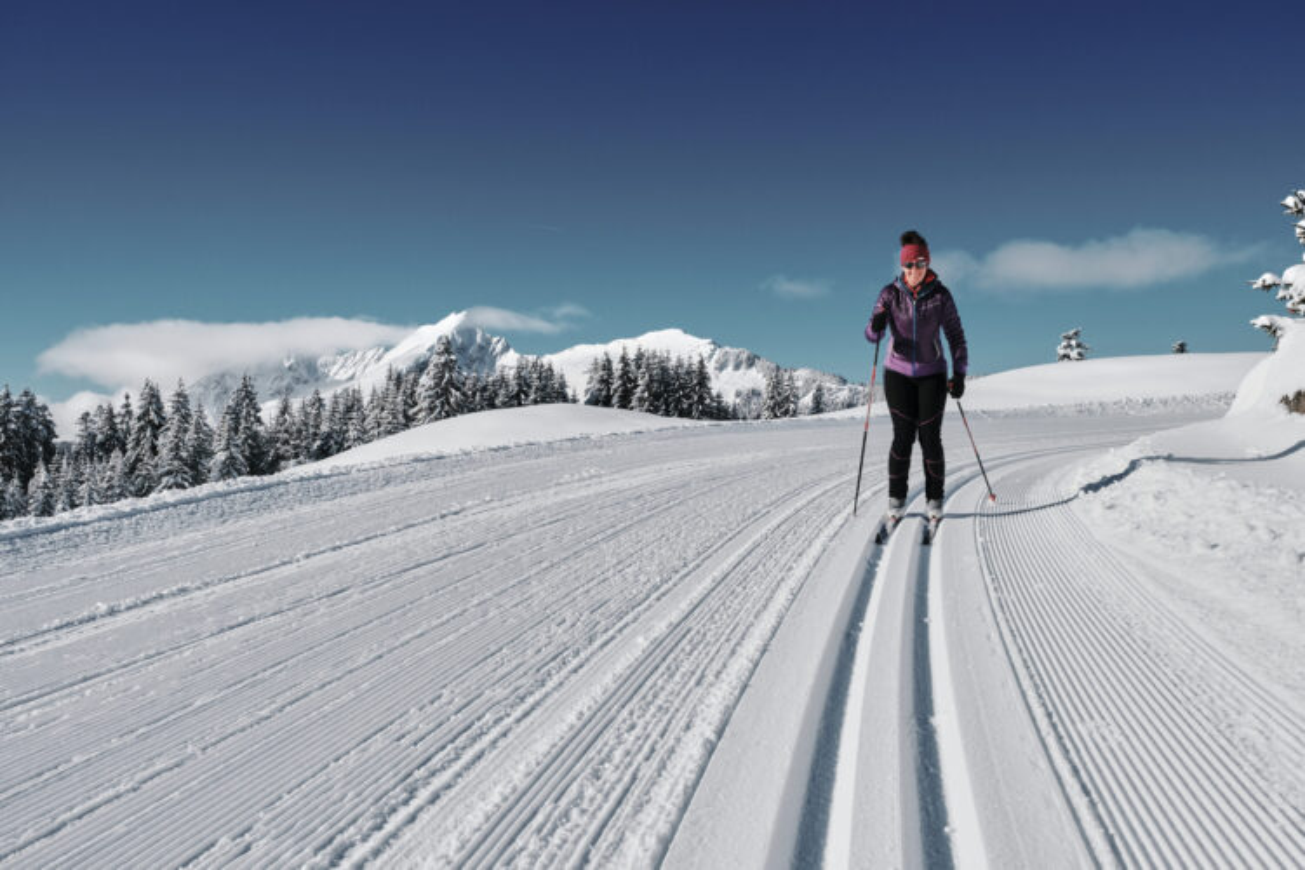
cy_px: 435
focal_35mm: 32
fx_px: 1160
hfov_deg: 58.7
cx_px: 652
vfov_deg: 41.1
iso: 160
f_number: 8
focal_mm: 21.3
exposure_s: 1/500
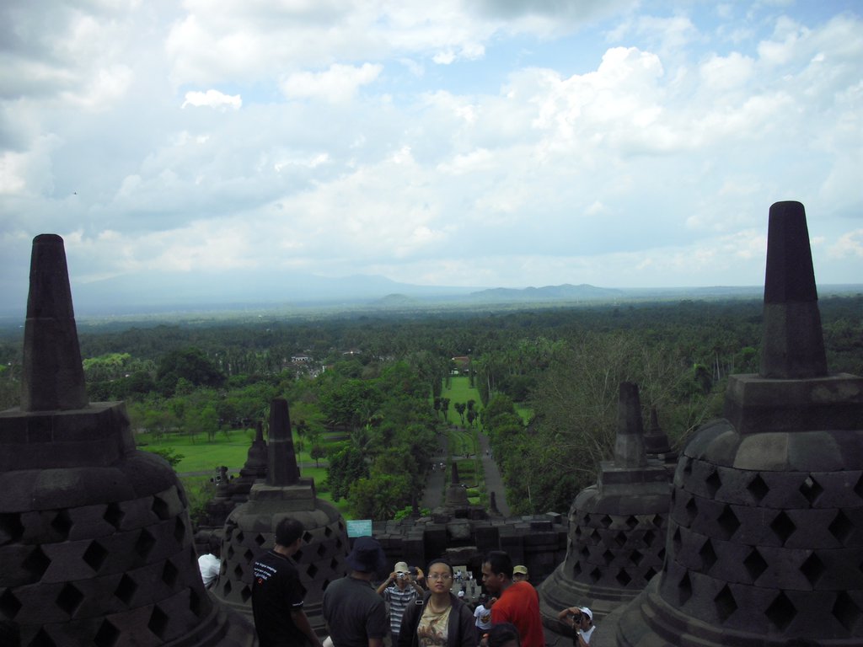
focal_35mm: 38
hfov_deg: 49.0
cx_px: 432
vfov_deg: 37.7
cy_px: 324
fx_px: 947
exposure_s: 1/200
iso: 100
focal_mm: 6.2
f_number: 8
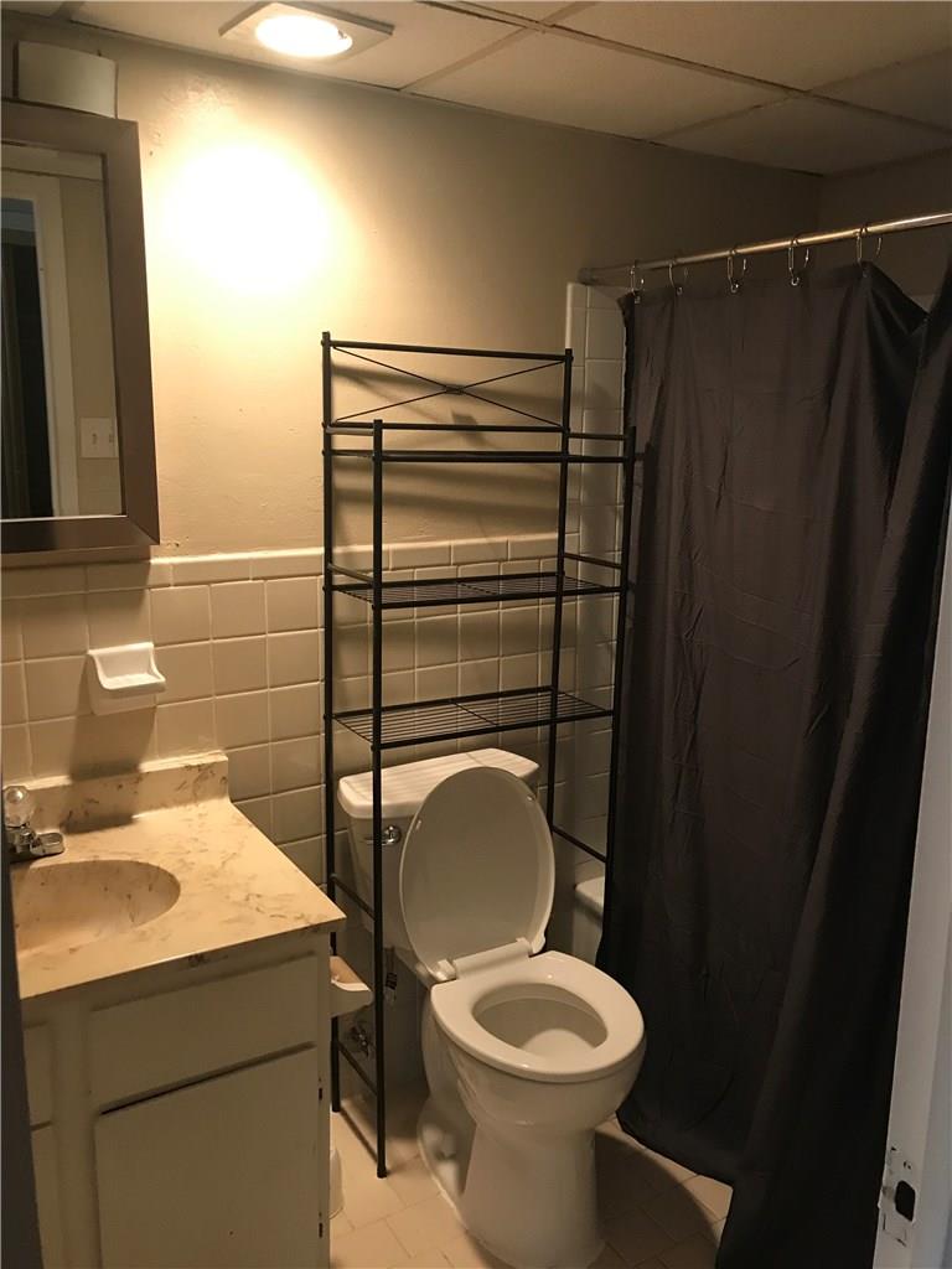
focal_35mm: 28
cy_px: 634
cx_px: 476
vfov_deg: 63.4
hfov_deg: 49.7
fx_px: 1027
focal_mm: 3.99
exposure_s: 1/15
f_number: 1.8
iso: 64
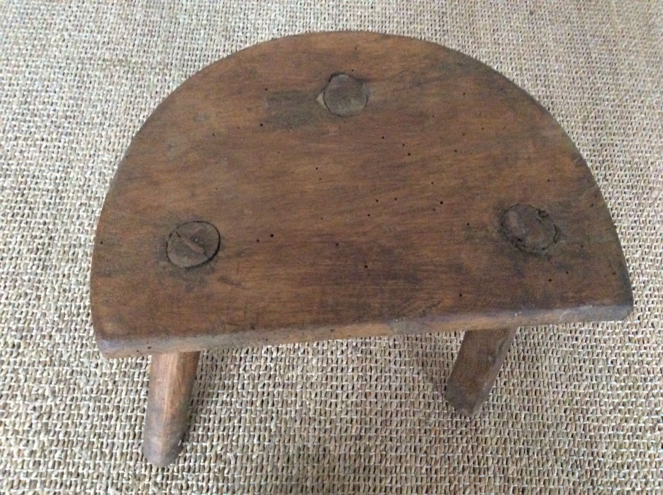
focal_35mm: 32
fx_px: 612
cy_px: 248
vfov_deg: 44.1
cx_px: 332
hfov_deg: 56.9
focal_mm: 3.3
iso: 640
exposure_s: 1/17
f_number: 2.4
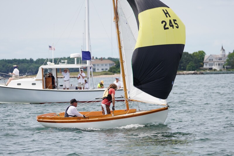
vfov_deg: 5.1
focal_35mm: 270
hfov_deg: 7.6
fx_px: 1755
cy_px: 78
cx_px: 117
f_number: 5.6
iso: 200
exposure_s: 1/1250
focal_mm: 180
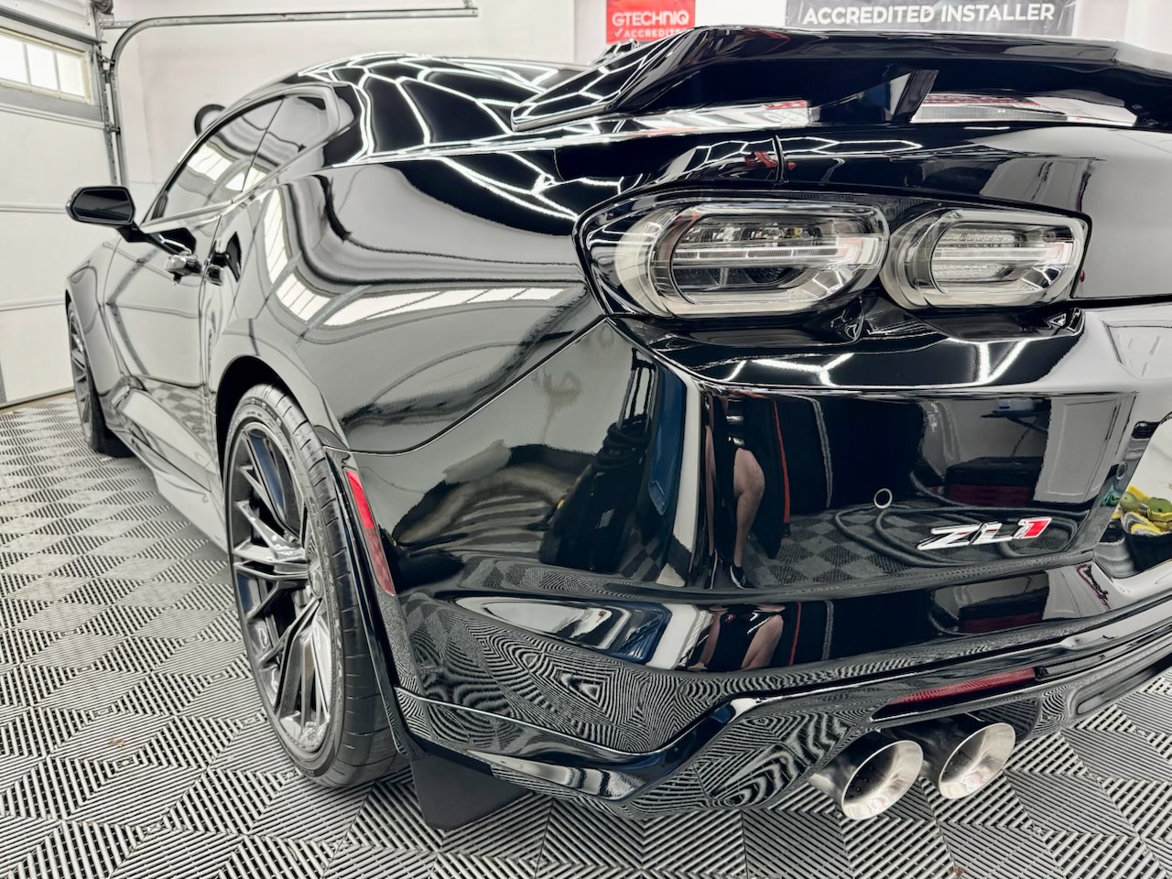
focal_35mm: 24
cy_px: 440
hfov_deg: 71.6
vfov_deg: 56.8
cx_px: 586
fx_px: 813
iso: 160
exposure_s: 1/60
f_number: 1.78
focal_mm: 6.76
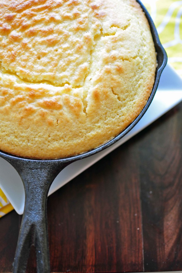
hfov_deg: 25.7
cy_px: 136
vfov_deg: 37.9
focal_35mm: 52
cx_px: 91
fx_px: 399
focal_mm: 35
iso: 320
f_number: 1.8
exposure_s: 1/100
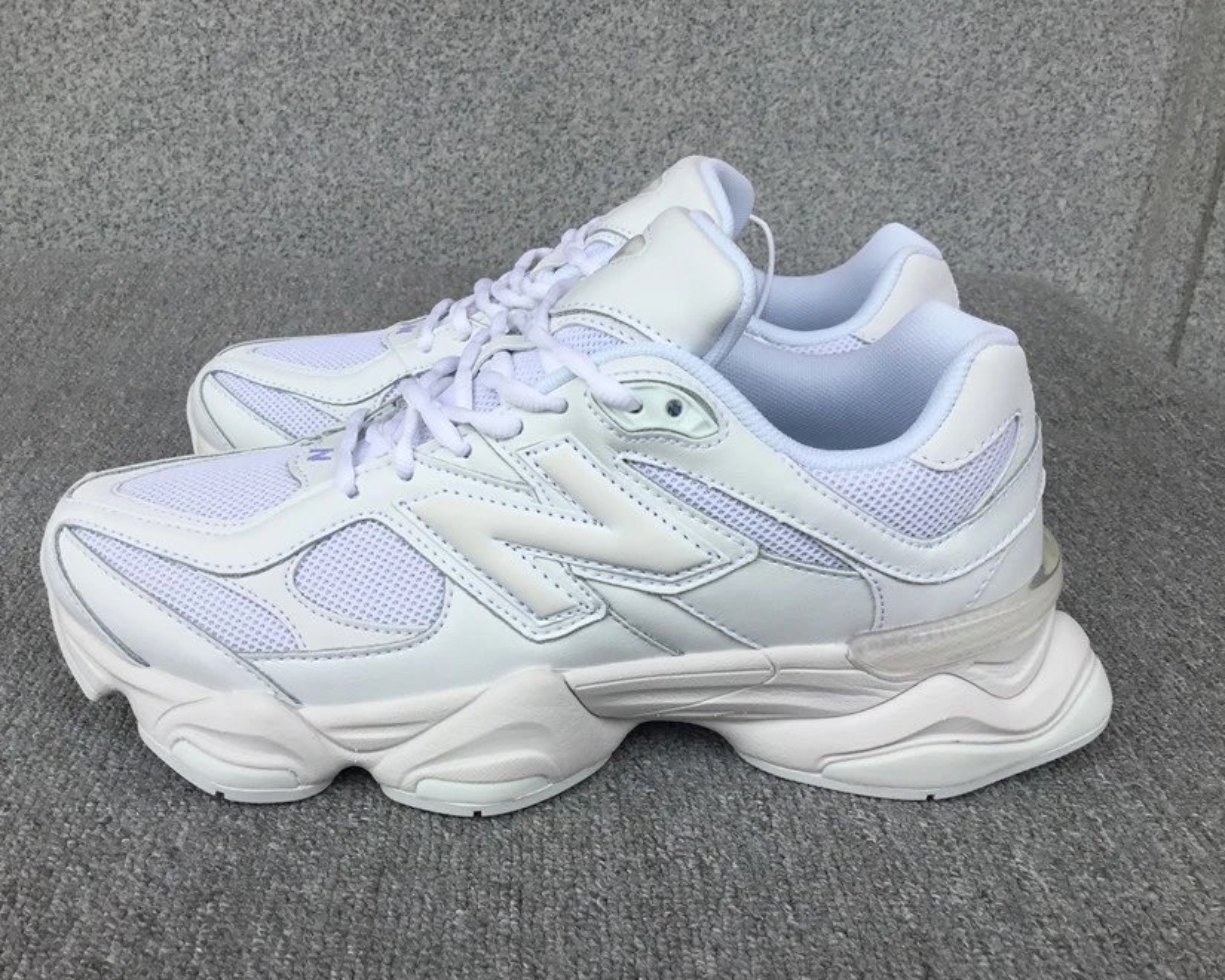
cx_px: 597
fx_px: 1196
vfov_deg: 44.5
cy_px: 495
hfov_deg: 54.2
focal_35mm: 33
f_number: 2.4
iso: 25
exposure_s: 1/287
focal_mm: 3.3
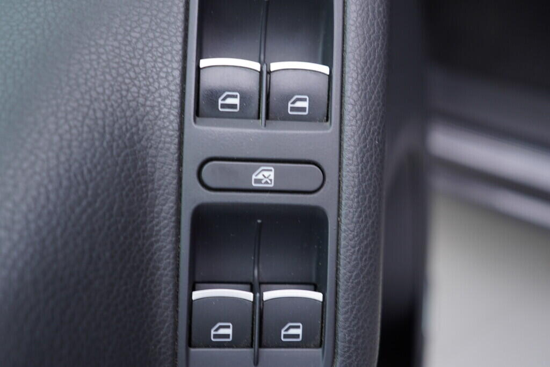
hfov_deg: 53.1
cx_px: 275
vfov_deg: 36.9
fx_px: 550
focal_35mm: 36
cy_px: 184
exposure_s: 1/40
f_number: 2.8
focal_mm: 24
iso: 125
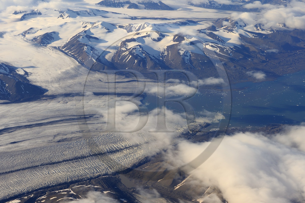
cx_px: 152
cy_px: 102
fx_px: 491
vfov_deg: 23.3
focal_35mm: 58
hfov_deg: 34.5
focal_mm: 58
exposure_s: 1/320
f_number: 10
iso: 200
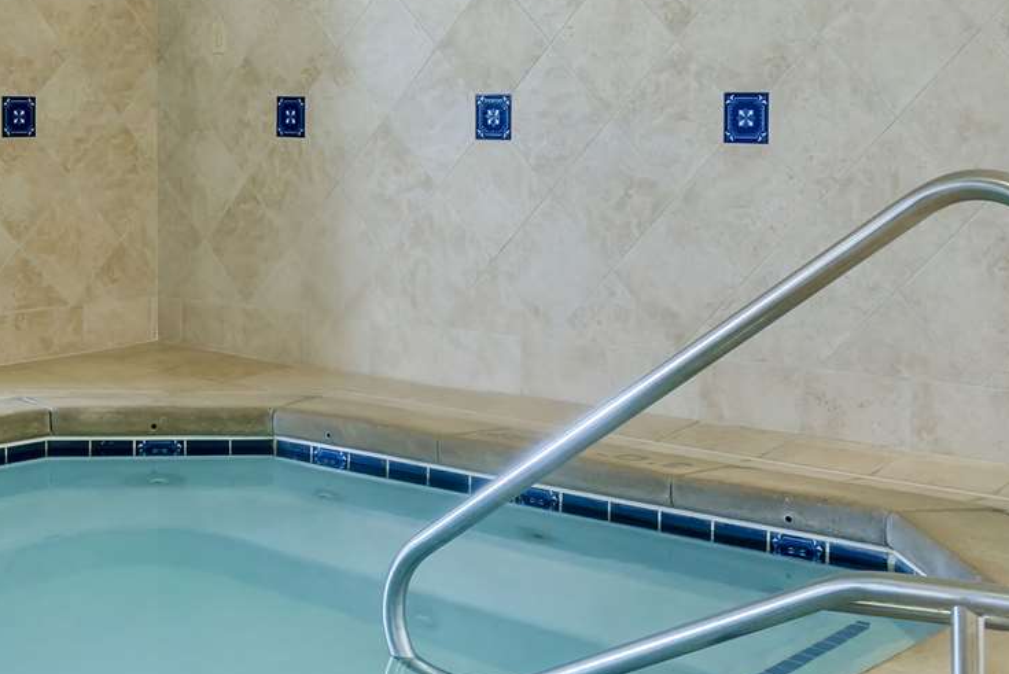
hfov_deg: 39.1
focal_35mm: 49
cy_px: 272
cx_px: 232
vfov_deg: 27.5
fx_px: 1374
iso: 400
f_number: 10
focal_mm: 24
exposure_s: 1/3
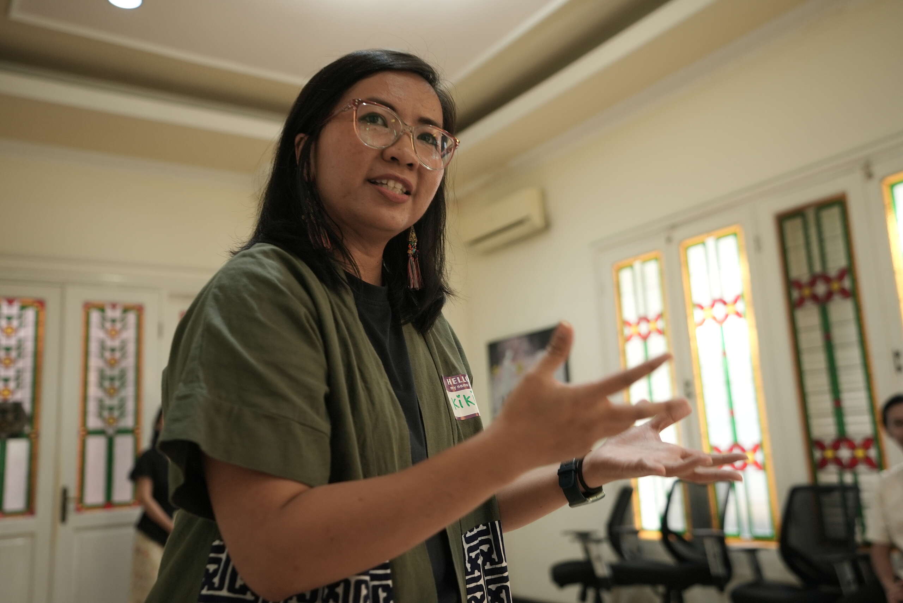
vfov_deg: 37.9
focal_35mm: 35
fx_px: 878
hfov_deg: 54.4
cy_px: 302
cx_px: 452
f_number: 2.8
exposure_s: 1/60
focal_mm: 35
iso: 1250
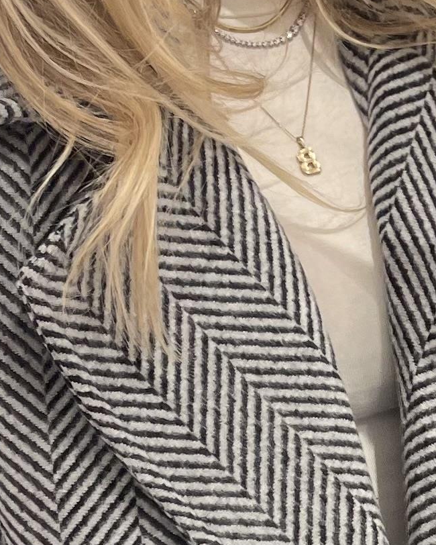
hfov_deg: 12.1
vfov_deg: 15.1
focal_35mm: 126
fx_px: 2032
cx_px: 479
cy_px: 487
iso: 80
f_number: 1.6
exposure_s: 1/50
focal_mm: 5.1
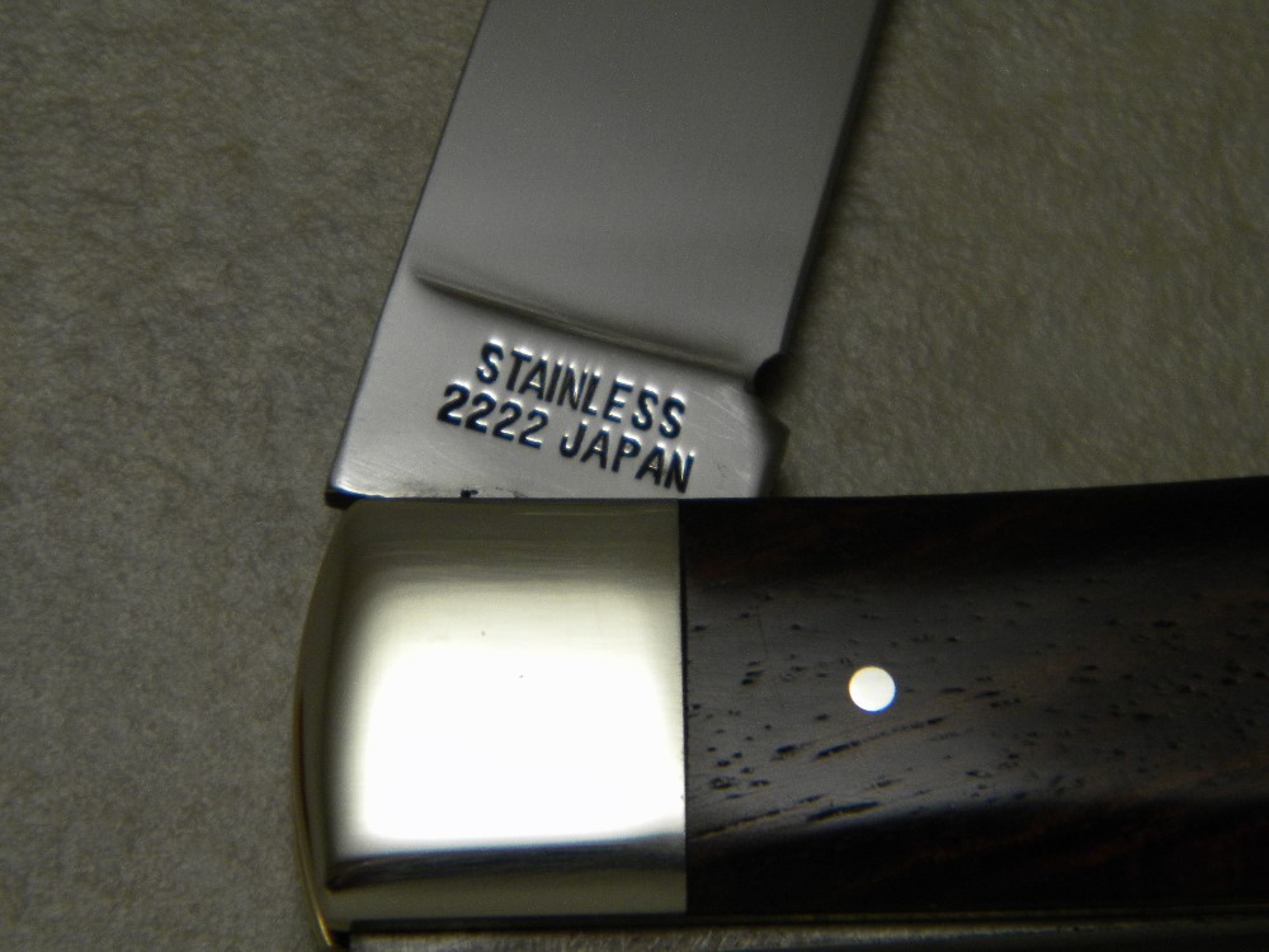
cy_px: 476
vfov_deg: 8.1
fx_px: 6709
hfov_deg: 10.8
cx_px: 634
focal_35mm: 183
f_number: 5.2
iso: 211
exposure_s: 1/63.5
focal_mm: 33.1
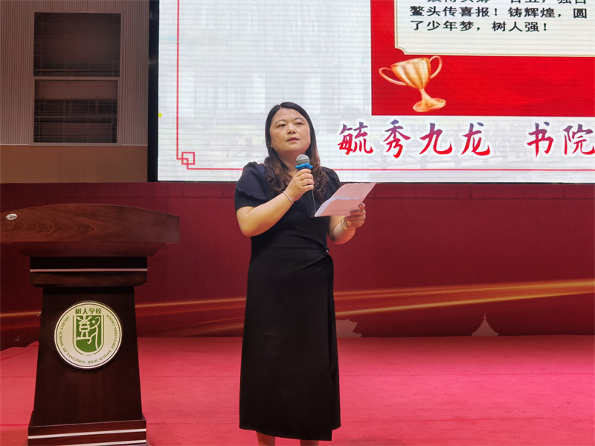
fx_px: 756
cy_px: 223
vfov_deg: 32.9
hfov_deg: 42.9
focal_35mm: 44
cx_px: 298
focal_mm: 6.71
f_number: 1.9
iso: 50
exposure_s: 1/252
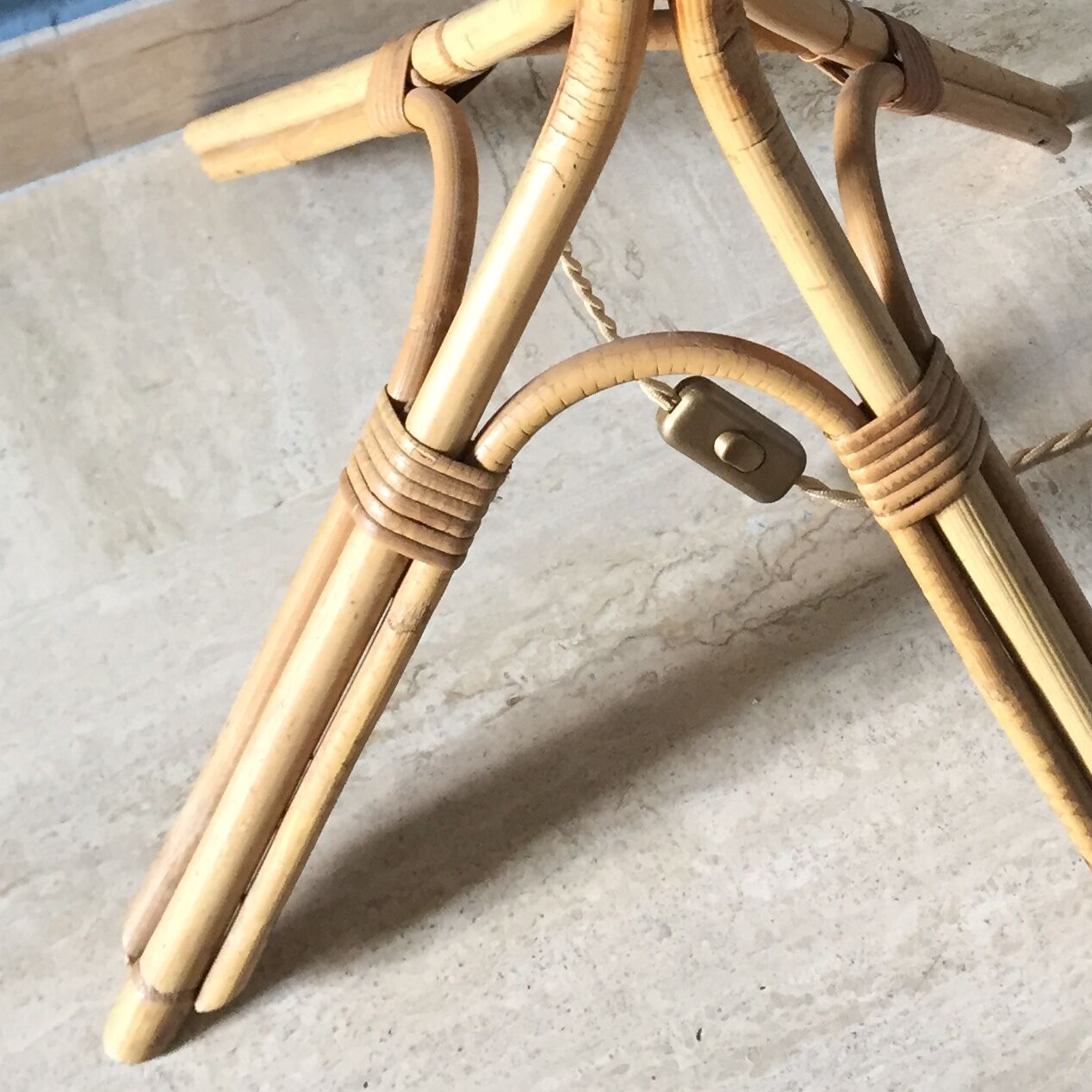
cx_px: 648
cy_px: -65
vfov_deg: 24.6
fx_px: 2356
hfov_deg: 26.1
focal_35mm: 66
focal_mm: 4.15
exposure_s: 1/33
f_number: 2.2
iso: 125
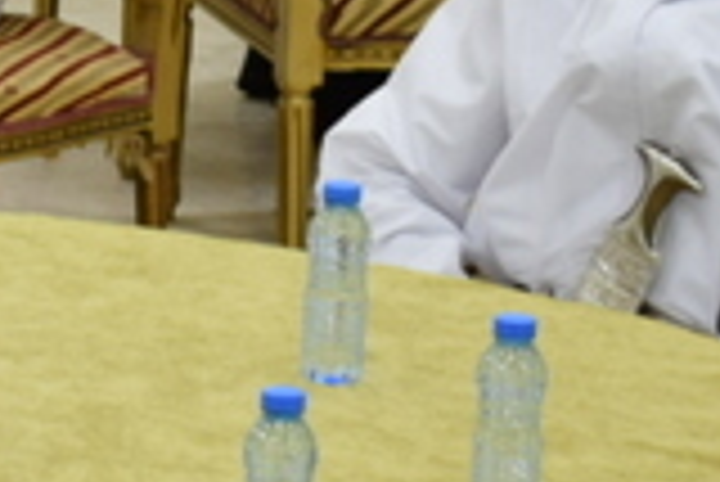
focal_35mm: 318
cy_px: 164
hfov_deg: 6.4
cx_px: -328
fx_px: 6366
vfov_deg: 4.3
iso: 400
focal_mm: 34
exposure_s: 1/40
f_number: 4.5
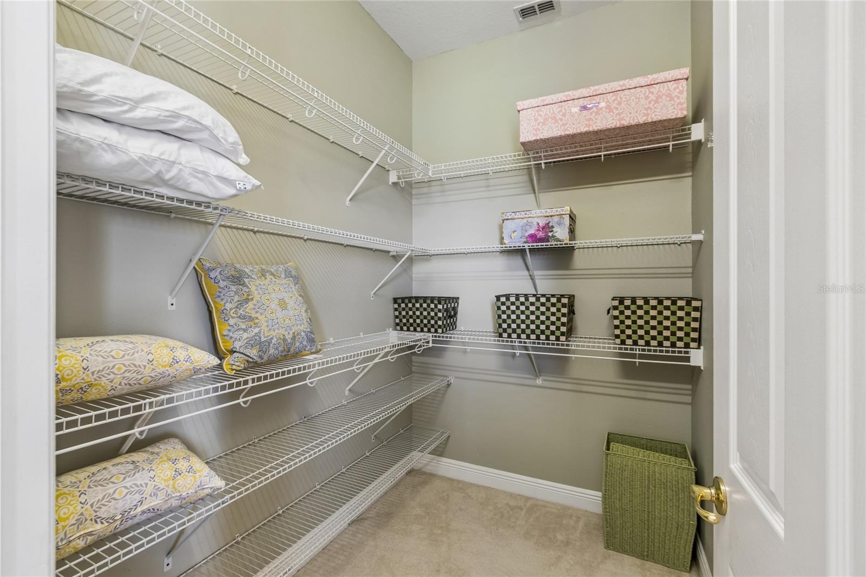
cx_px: 433
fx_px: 361
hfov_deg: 100.4
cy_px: 288
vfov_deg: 77.3
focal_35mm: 15
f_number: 7.1
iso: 100
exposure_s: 1/2.5
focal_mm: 10
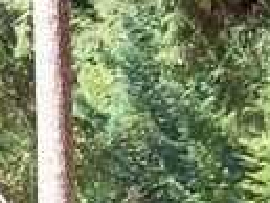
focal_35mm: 191
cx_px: -274
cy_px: 182
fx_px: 1491
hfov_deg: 9.6
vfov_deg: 7.8
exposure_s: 1/141
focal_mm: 5.23
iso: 25
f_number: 1.8
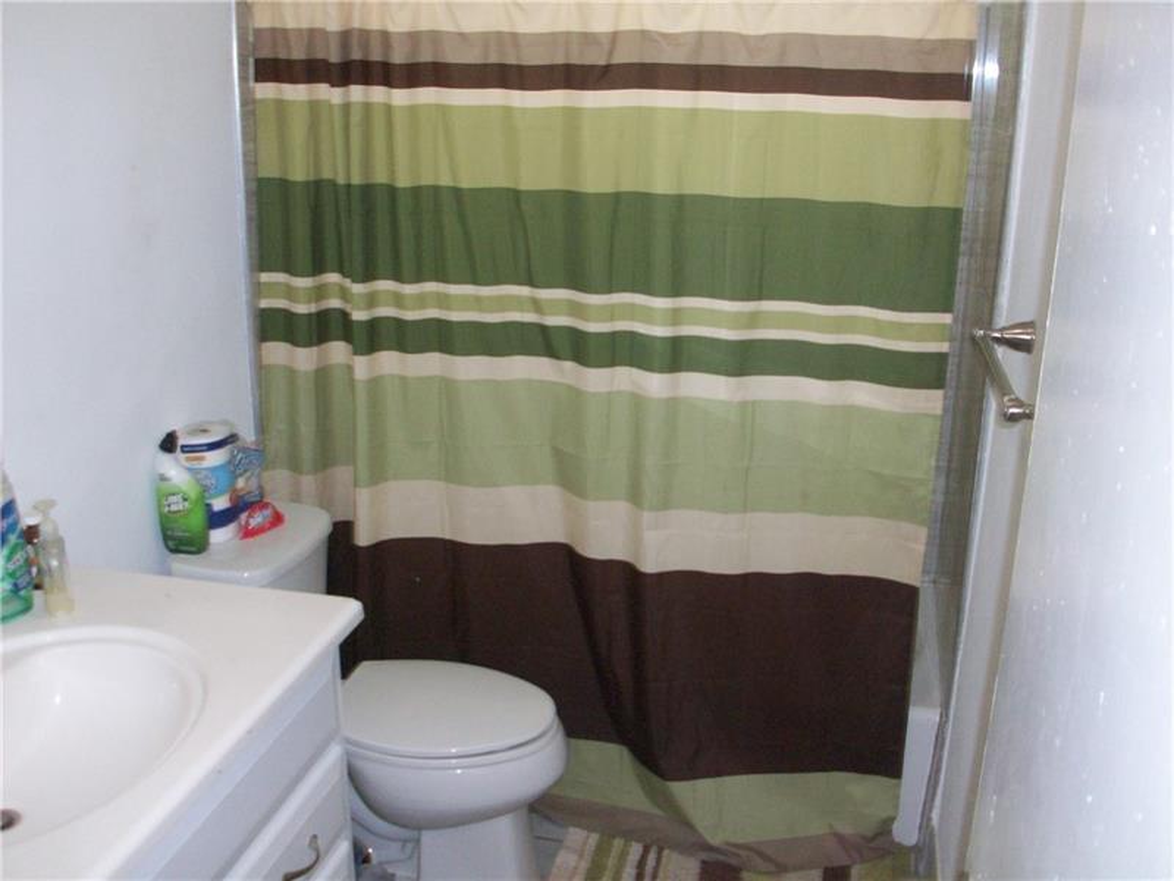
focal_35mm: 34
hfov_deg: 54.0
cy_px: 440
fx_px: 1153
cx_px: 587
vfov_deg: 41.8
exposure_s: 1/60
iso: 160
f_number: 2.8
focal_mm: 5.7
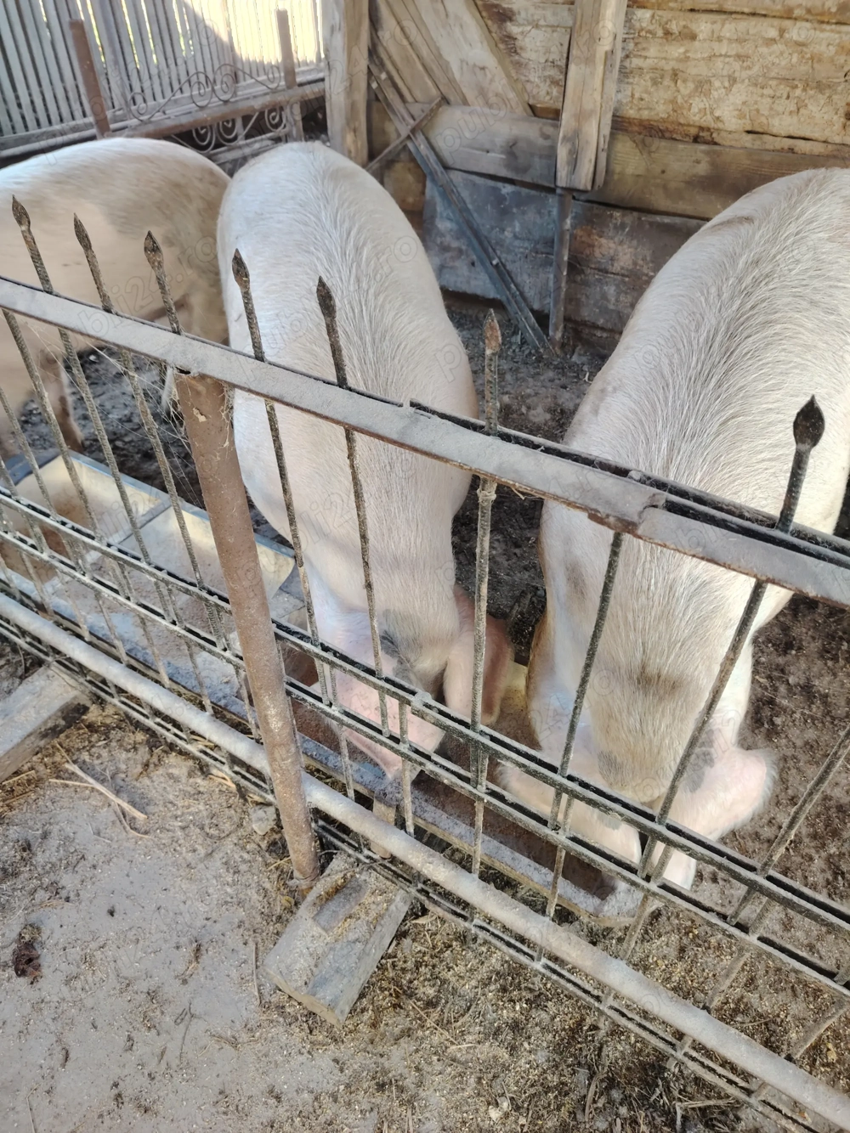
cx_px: 425
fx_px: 786
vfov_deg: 71.6
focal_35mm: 24
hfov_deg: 56.8
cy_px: 566
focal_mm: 5.25
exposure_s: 1/50
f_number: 1.75
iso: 338
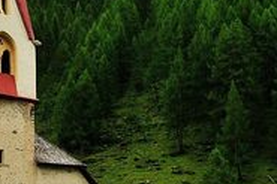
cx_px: 105
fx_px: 523
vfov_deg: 19.9
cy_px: 114
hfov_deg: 29.6
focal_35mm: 68
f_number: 8
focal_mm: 14
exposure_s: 1/250
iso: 200
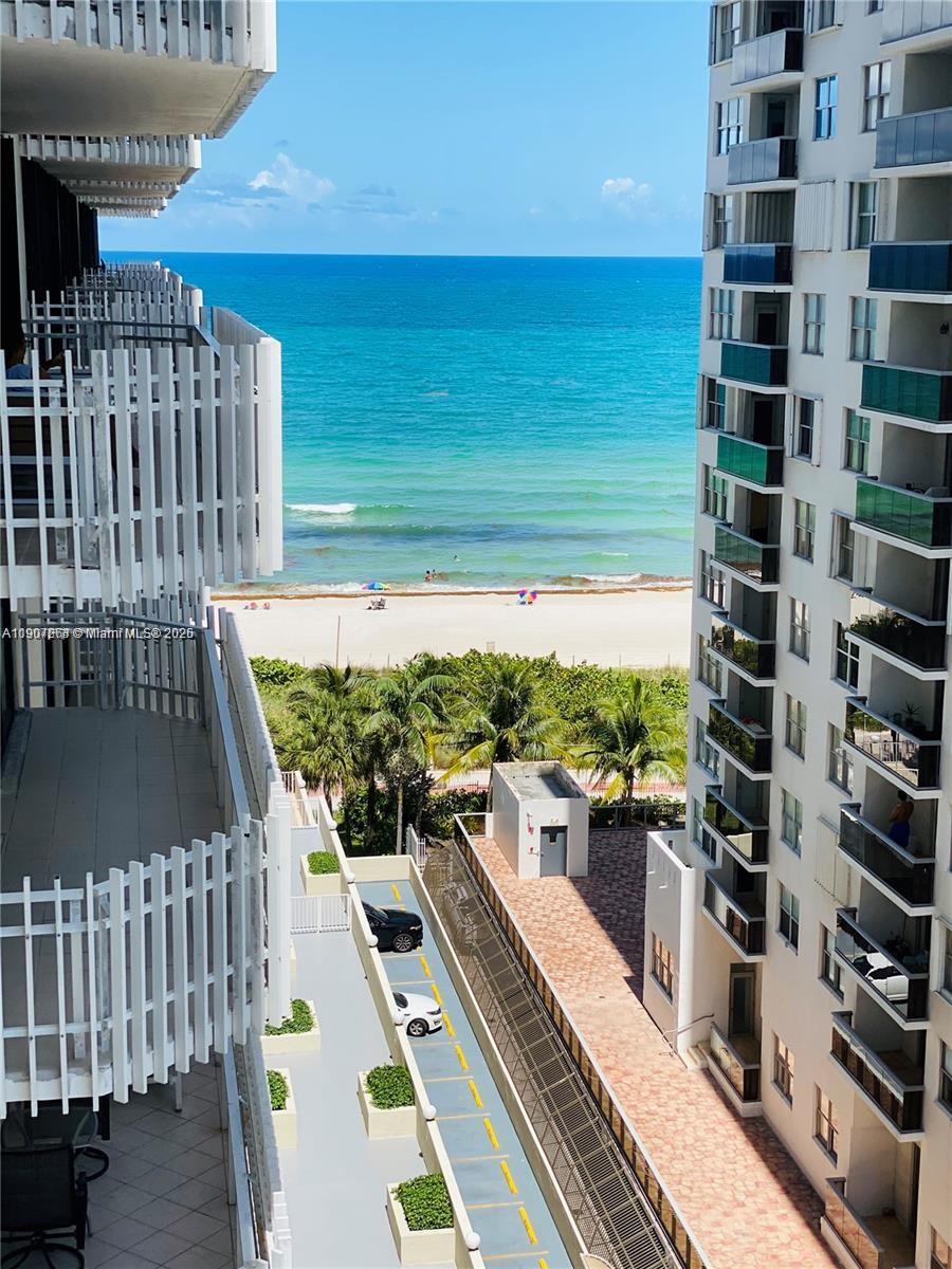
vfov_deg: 36.8
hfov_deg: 28.0
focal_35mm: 52
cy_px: 634
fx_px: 1907
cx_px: 476
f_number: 2
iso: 20
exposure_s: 1/1370
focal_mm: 6
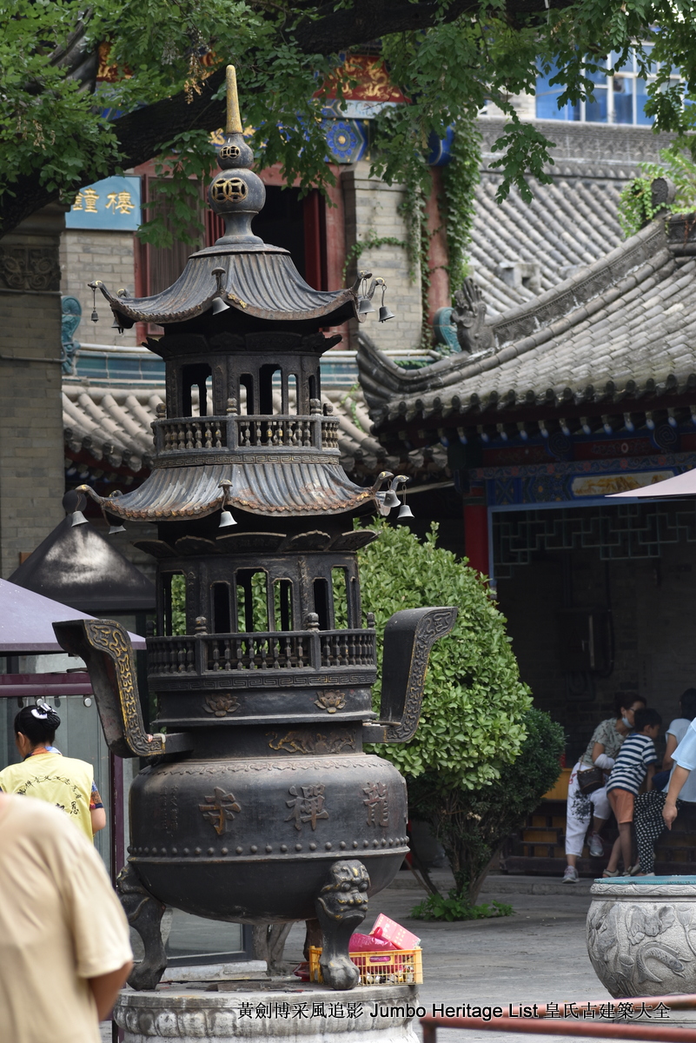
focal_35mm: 158
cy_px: 522
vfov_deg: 13.0
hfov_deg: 8.7
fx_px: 4563
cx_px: 348
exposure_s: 1/250
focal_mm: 105
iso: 200
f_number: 5.6
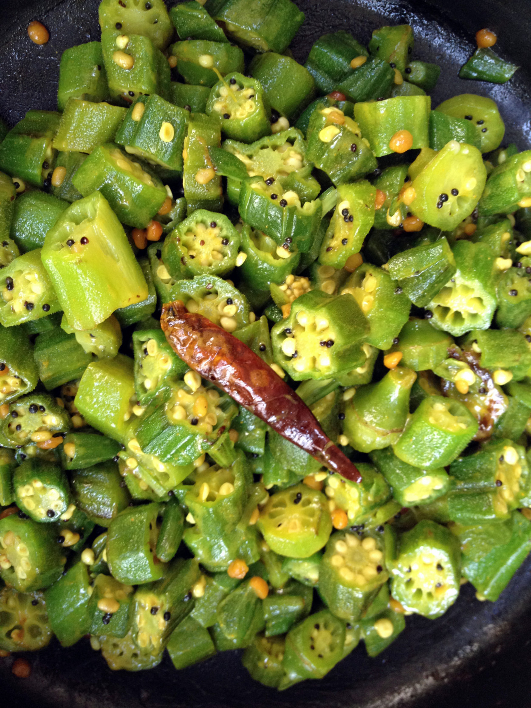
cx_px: 266
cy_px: 354
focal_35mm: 35
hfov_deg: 40.7
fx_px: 716
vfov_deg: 52.6
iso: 100
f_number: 2.4
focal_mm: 4.28
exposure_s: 1/20
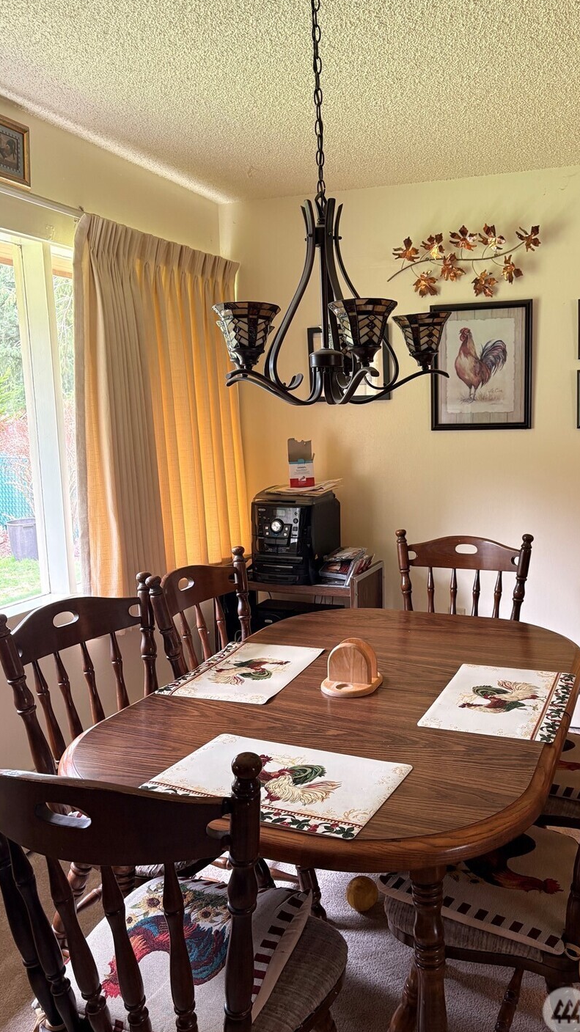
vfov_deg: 66.1
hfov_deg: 39.8
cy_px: 517
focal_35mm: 29
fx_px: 793
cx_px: 371
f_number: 1.6
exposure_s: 1/60
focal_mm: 5.96
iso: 160
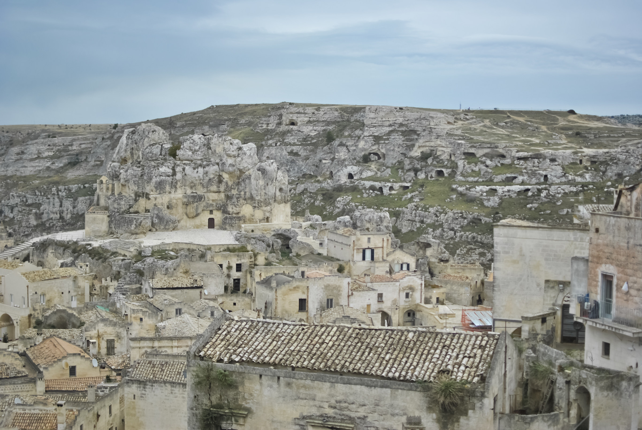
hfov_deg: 37.8
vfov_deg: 25.8
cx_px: 321
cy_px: 215
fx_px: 937
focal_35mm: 52
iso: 100
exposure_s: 1/640
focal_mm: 35
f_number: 1.8
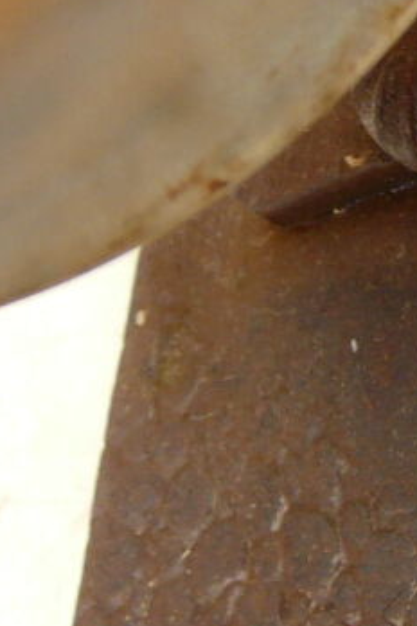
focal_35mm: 134
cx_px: 874
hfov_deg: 9.5
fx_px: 2328
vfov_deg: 15.3
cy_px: 178
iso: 100
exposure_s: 1/100
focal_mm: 4.6
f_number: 3.6
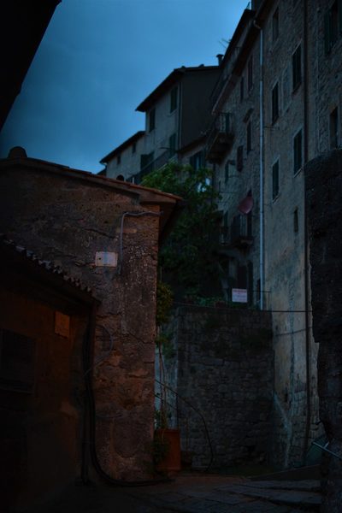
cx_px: 171
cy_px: 256
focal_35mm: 52
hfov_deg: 25.8
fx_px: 748
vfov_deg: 37.9
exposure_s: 1/80
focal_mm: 35
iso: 800
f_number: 1.8
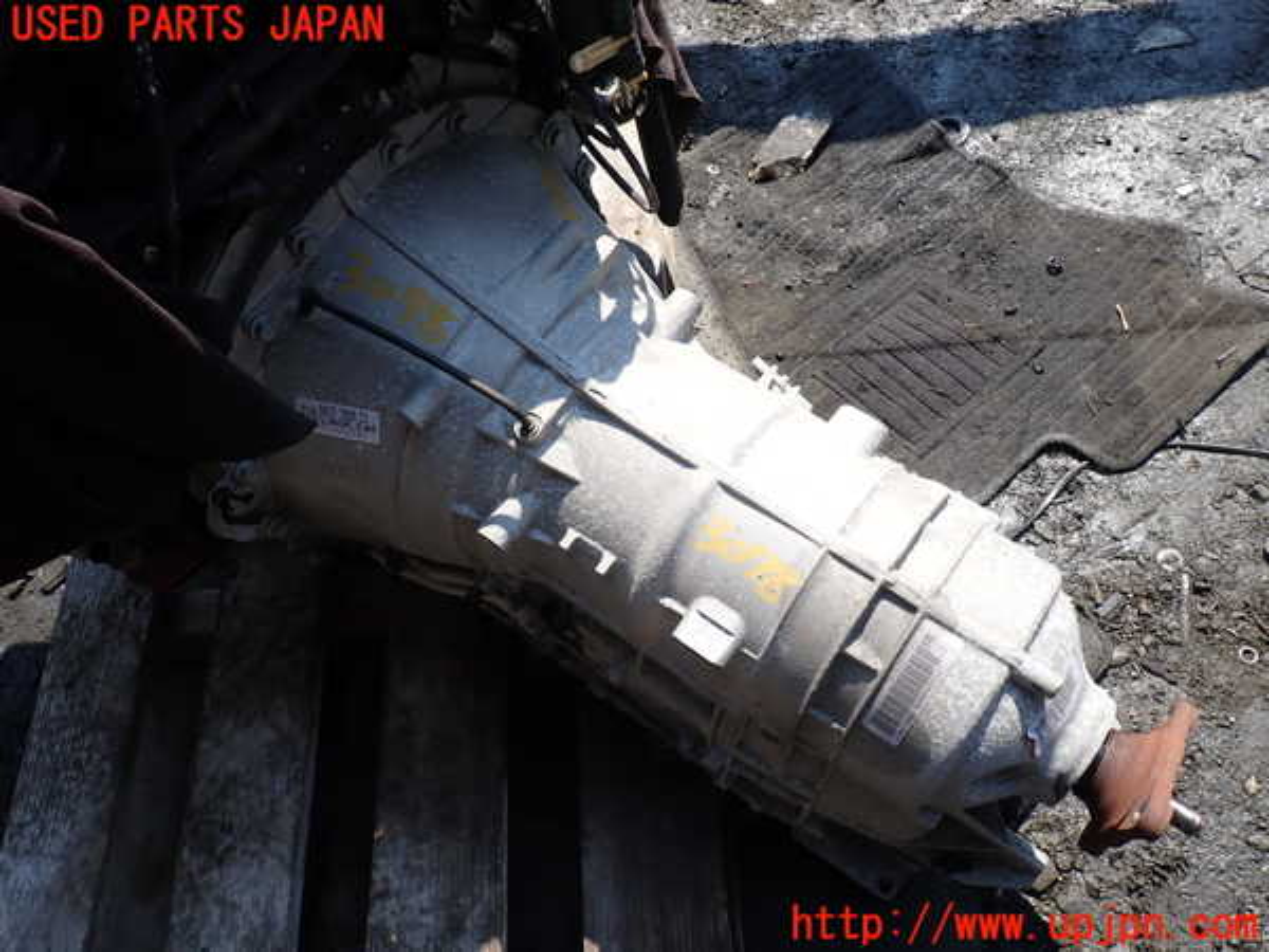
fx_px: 916
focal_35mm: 25
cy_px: 476
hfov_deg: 69.4
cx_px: 634
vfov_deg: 54.9
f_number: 2.8
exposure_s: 1/640
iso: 100
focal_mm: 4.5
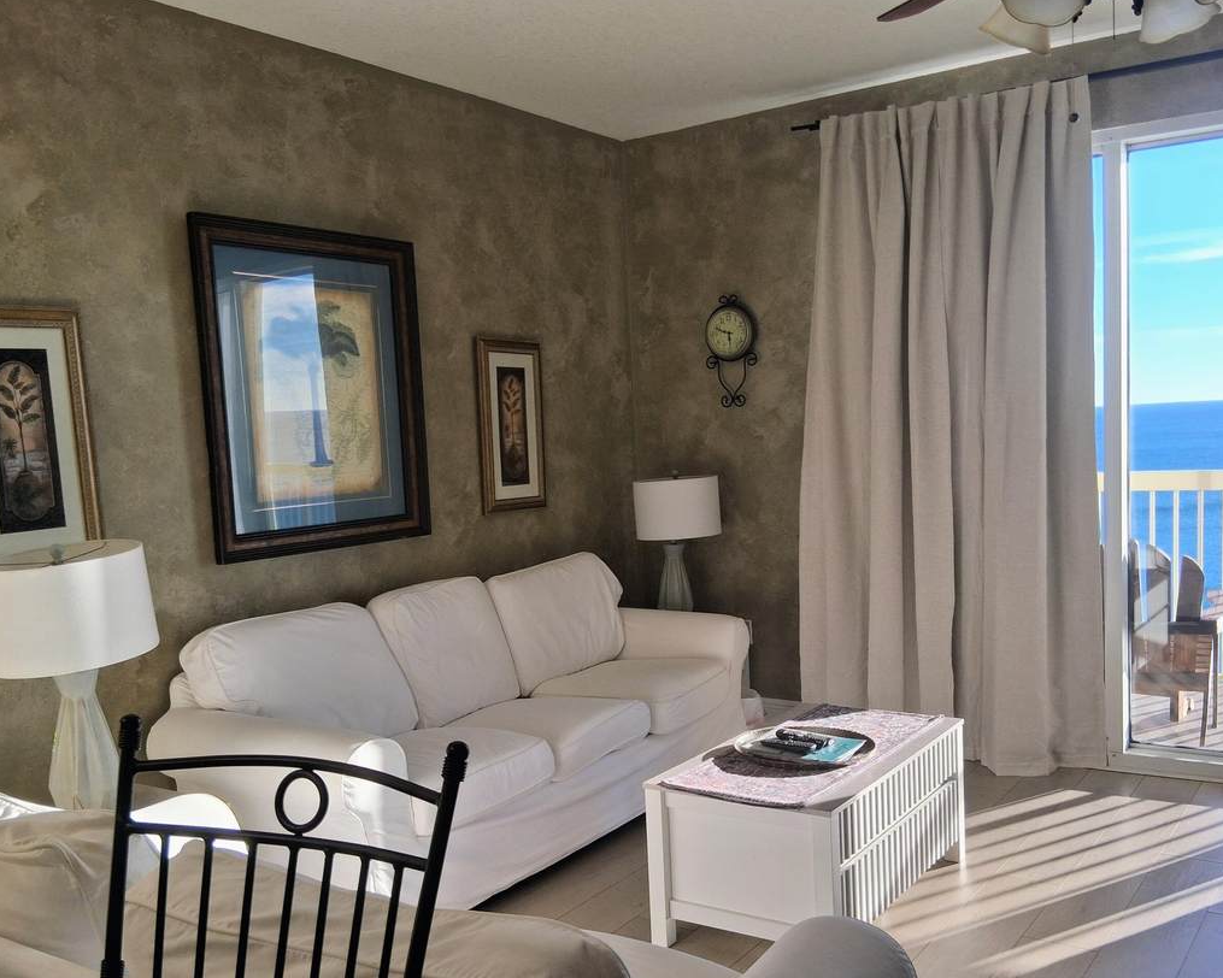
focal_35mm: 32
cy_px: 564
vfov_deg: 45.6
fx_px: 1158
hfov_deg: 55.7
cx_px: 630
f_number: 1.8
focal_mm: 3.98
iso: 25
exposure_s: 1/129
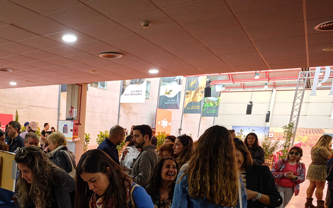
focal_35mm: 31
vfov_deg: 38.1
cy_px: 183
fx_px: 281
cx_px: 58
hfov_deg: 56.0
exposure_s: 1/100
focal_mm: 11.5
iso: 1600
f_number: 4
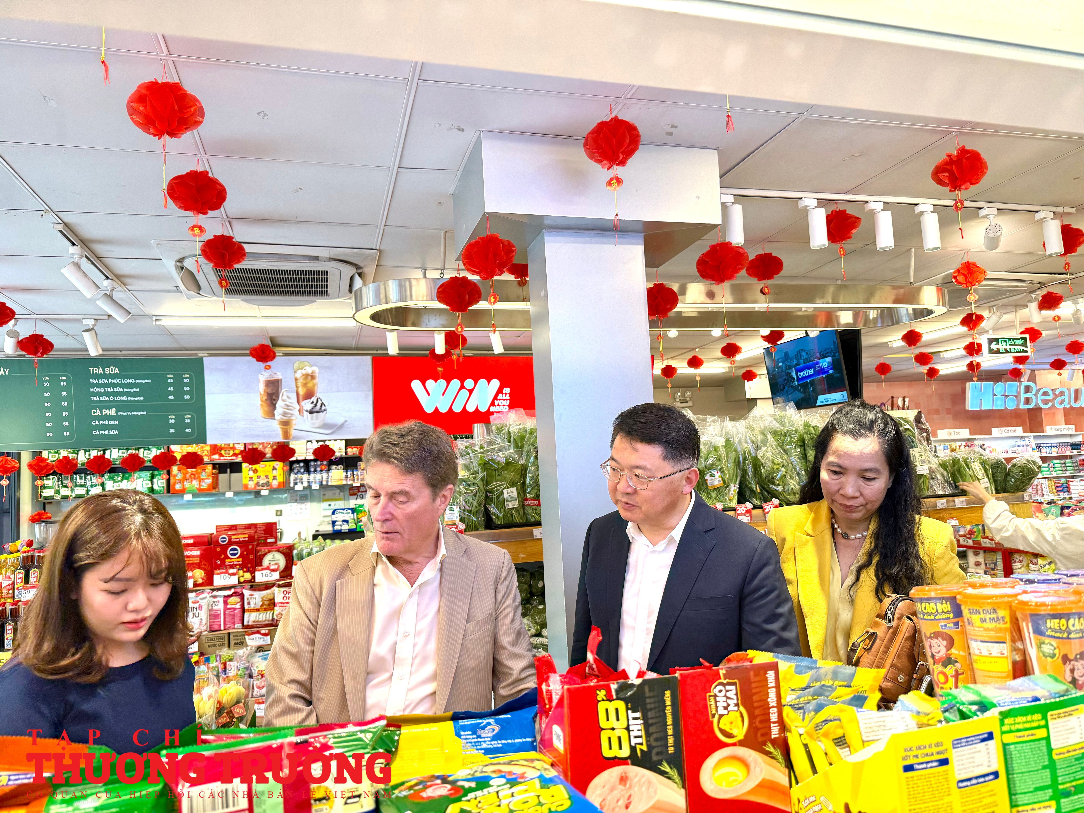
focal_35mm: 24
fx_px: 752
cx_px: 542
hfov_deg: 71.6
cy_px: 406
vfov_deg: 56.8
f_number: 1.78
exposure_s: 1/100
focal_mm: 6.76
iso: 100
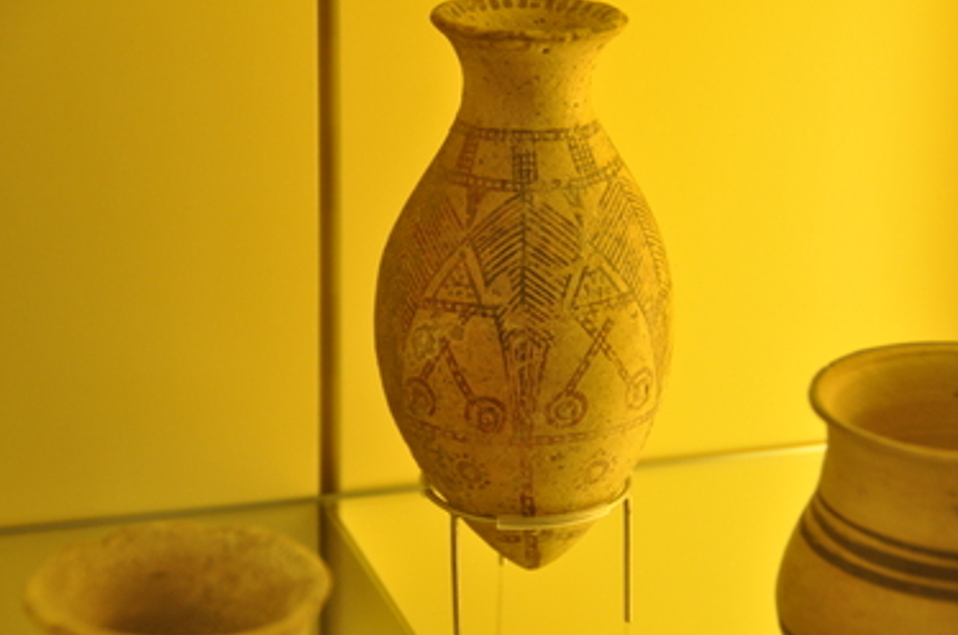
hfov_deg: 12.9
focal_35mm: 159
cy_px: 328
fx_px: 4224
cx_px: 520
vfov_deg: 8.6
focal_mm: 90
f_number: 5.3
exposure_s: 1/100
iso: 1000
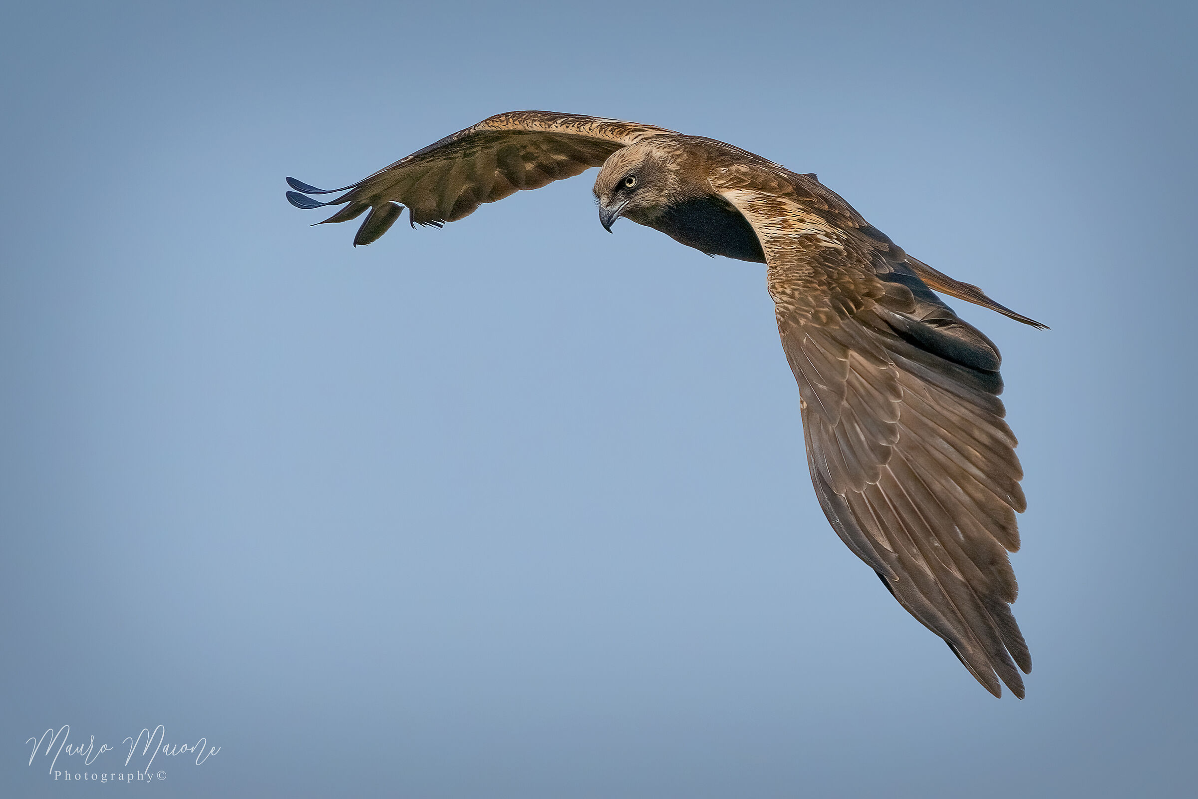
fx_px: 27951
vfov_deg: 1.6
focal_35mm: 840
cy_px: 400
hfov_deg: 2.5
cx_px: 599
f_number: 11
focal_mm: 840
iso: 1250
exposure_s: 1/4000
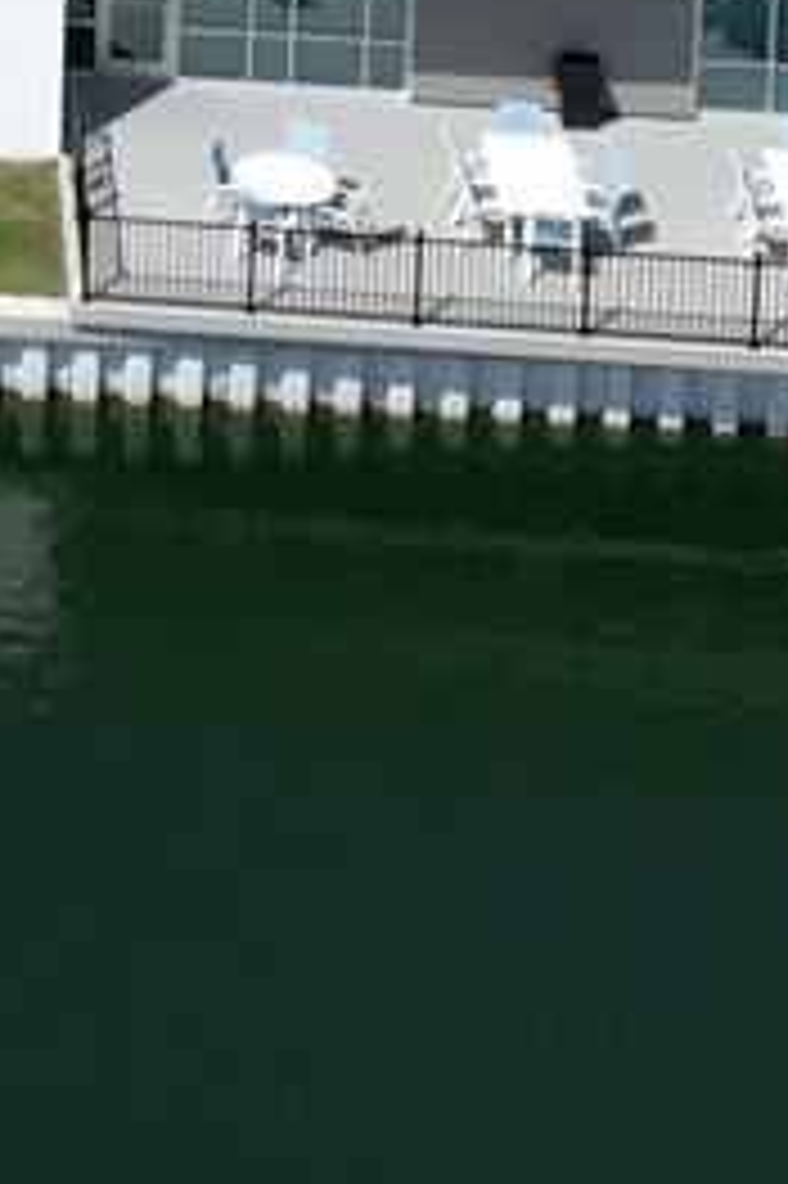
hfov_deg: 8.5
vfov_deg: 11.6
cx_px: -878
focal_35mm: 152
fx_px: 4997
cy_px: -1477
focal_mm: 12.29
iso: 100
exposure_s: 1/2500
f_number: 2.8
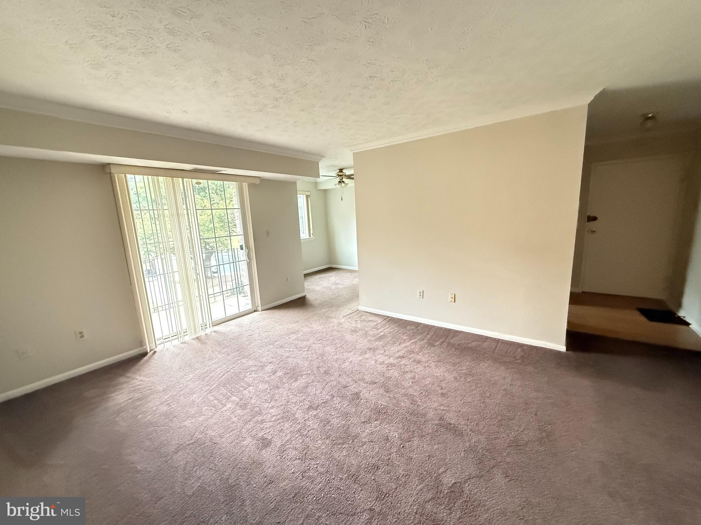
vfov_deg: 85.7
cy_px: 262
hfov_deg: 102.1
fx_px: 284
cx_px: 350
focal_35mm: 14
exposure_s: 1/60
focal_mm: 2.22
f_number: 2.2
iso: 1000
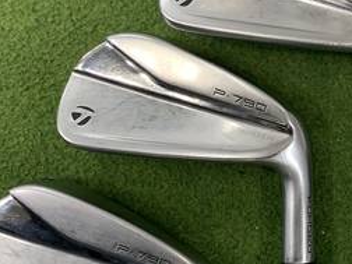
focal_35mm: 66
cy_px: 108
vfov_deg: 22.2
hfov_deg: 26.7
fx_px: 671
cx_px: 401
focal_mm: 4.25
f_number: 1.8
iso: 160
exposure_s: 1/60
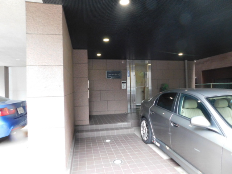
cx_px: 116
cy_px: 87
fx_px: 154
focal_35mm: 23
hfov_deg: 73.9
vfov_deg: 58.9
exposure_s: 1/20
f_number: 3
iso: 400
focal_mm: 4
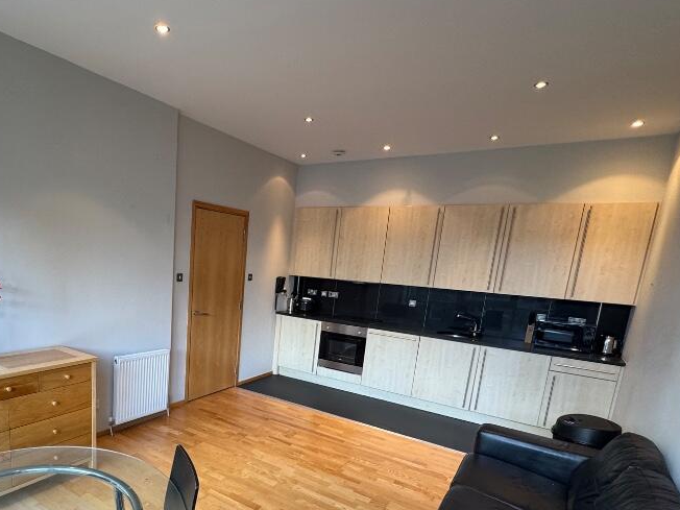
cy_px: 343
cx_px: 237
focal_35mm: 22
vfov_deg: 59.6
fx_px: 432
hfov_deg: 74.4
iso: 160
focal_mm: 2.22
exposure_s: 1/100
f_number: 2.2
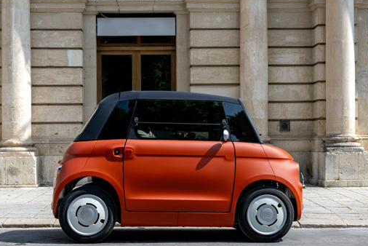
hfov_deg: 31.4
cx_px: 168
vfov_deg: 21.3
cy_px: 129
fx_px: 655
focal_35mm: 64
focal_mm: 36
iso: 320
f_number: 9
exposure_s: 1/640
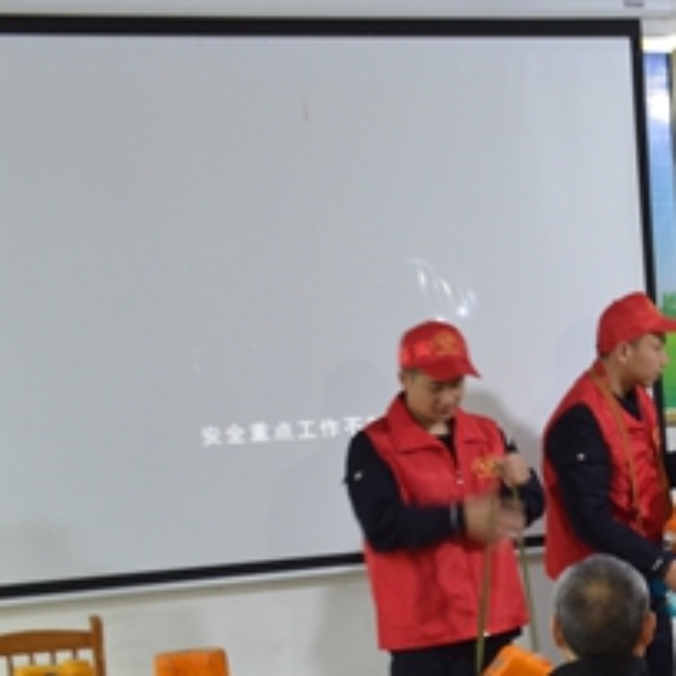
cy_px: 547
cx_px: 928
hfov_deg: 16.9
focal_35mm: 96
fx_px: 2121
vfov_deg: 17.9
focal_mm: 24
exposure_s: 1/20
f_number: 3.8
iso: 800
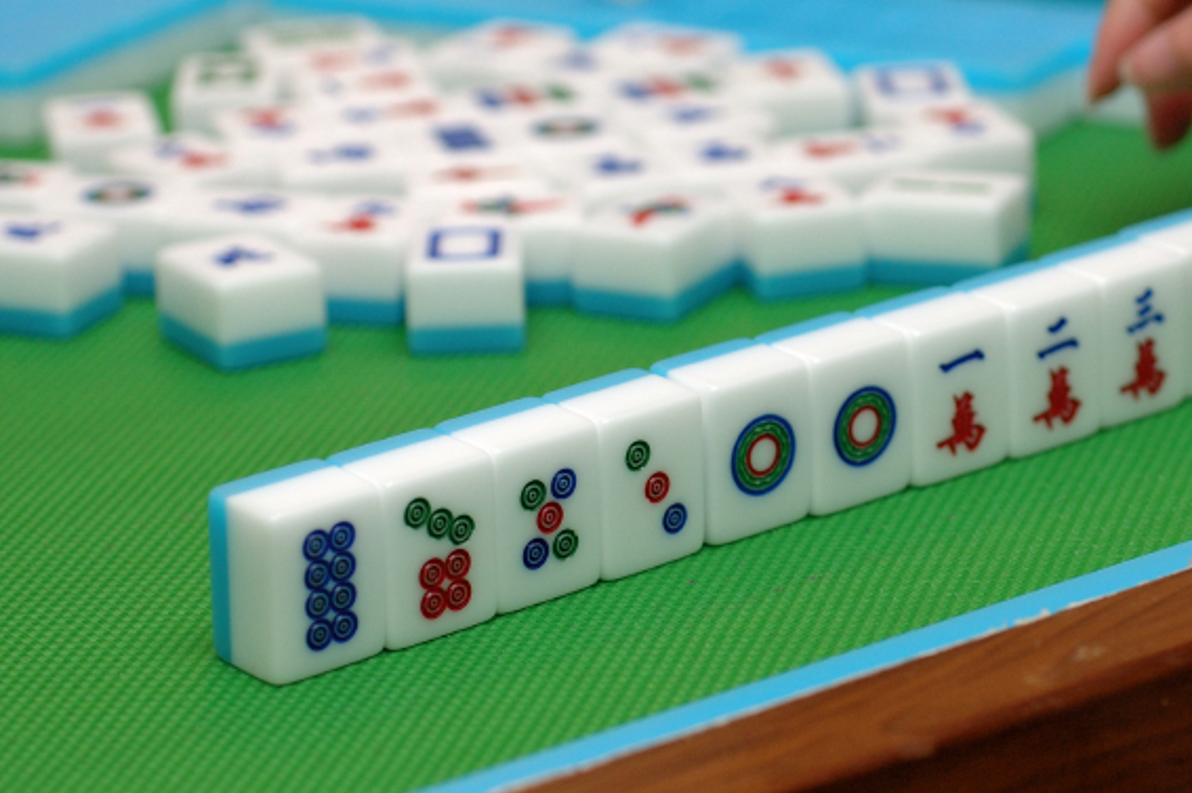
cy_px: 245
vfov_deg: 10.1
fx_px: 4466
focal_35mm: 135
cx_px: 793
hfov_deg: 15.2
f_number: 4
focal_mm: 60
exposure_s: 1/60
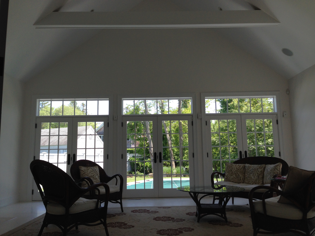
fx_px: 300
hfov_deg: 55.4
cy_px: 118
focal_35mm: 33
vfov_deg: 42.9
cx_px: 158
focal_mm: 4.12
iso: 50
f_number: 2.4
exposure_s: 1/252
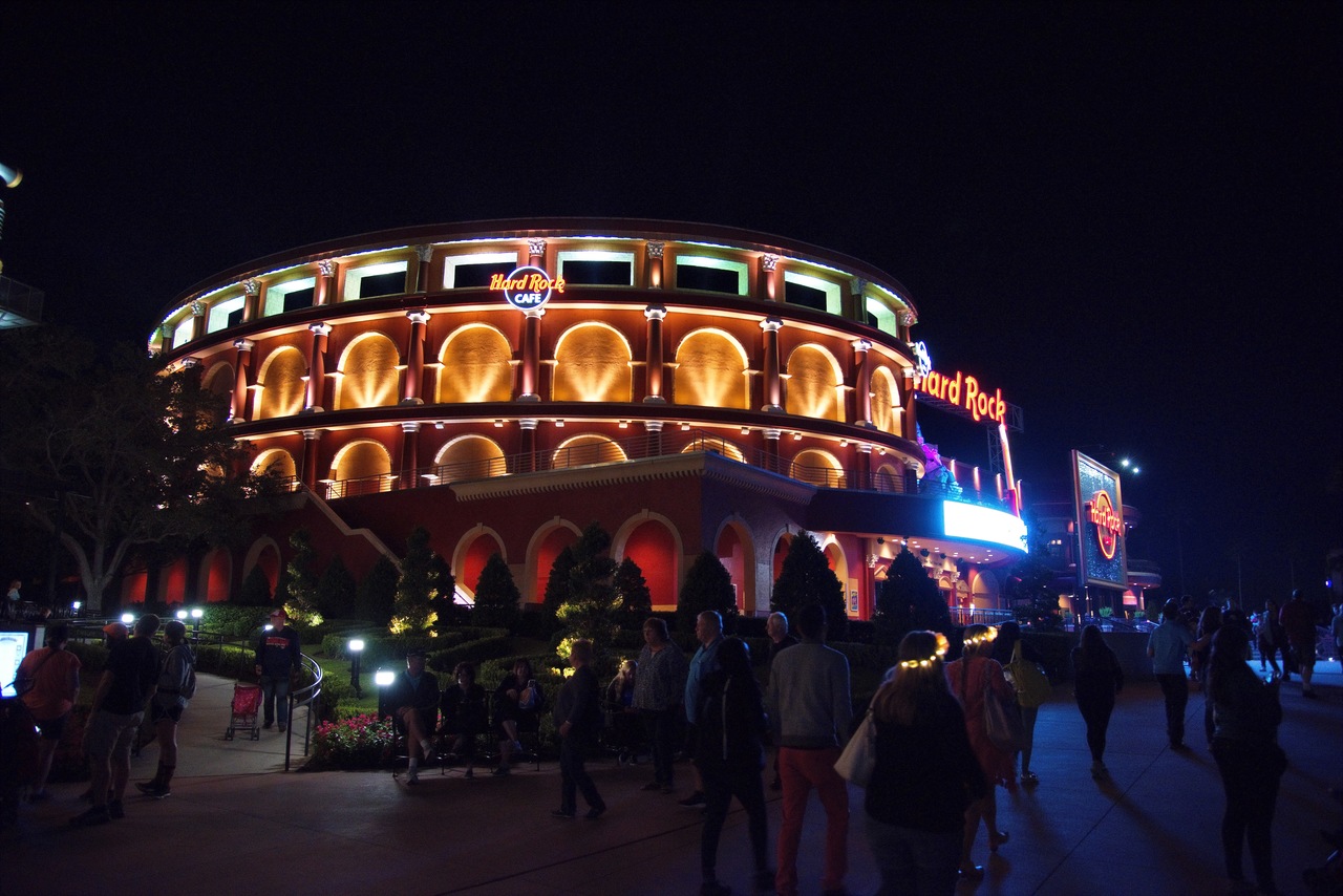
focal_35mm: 24
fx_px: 895
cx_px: 672
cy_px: 448
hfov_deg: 73.7
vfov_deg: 53.2
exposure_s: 1/50
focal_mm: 24
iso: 1600
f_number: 4
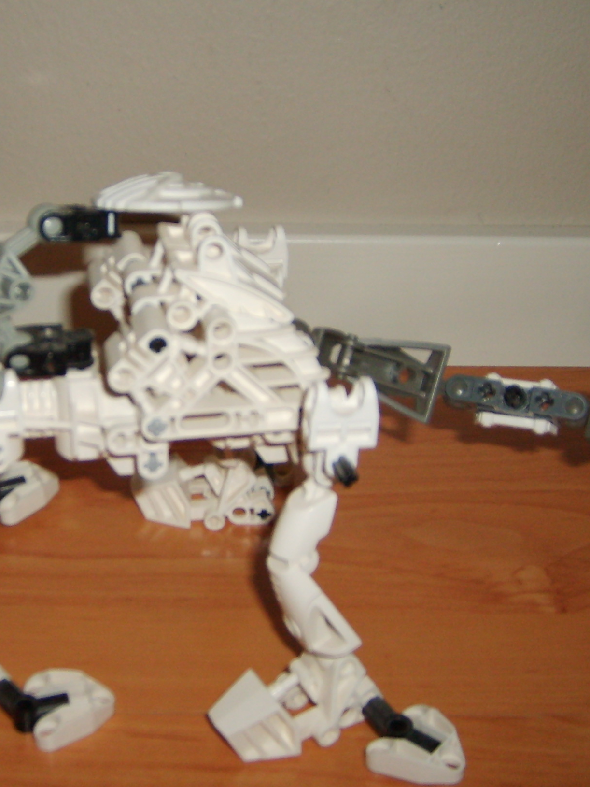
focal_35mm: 55
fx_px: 1250
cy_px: 354
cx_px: 140
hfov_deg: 26.2
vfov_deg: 34.9
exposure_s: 1/45
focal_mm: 5.8
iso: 100
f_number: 2.8
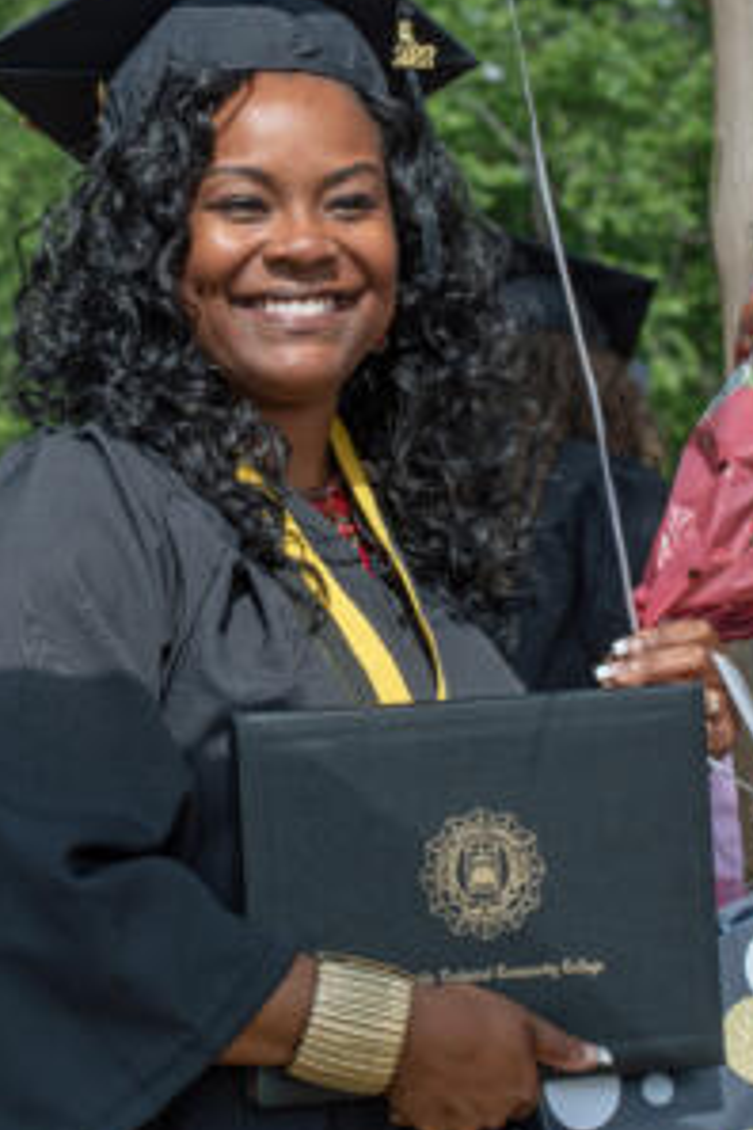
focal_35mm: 177
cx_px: 287
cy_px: 373
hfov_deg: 7.8
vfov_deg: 11.6
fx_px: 5553
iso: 200
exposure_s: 1/350
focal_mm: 70
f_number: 8
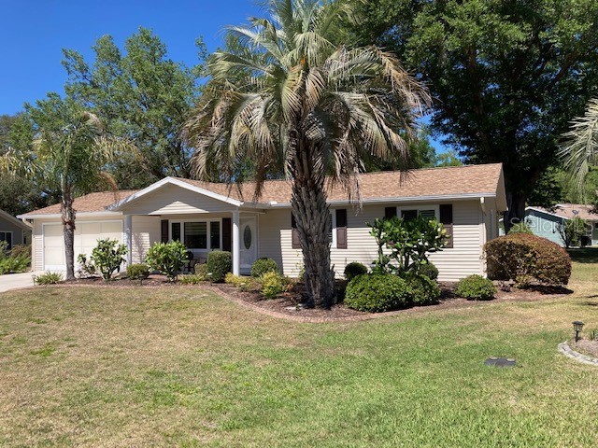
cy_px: 224
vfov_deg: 49.7
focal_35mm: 28
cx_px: 299
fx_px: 484
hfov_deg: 63.4
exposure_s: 1/1372
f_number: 1.8
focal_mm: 3.99
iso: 20
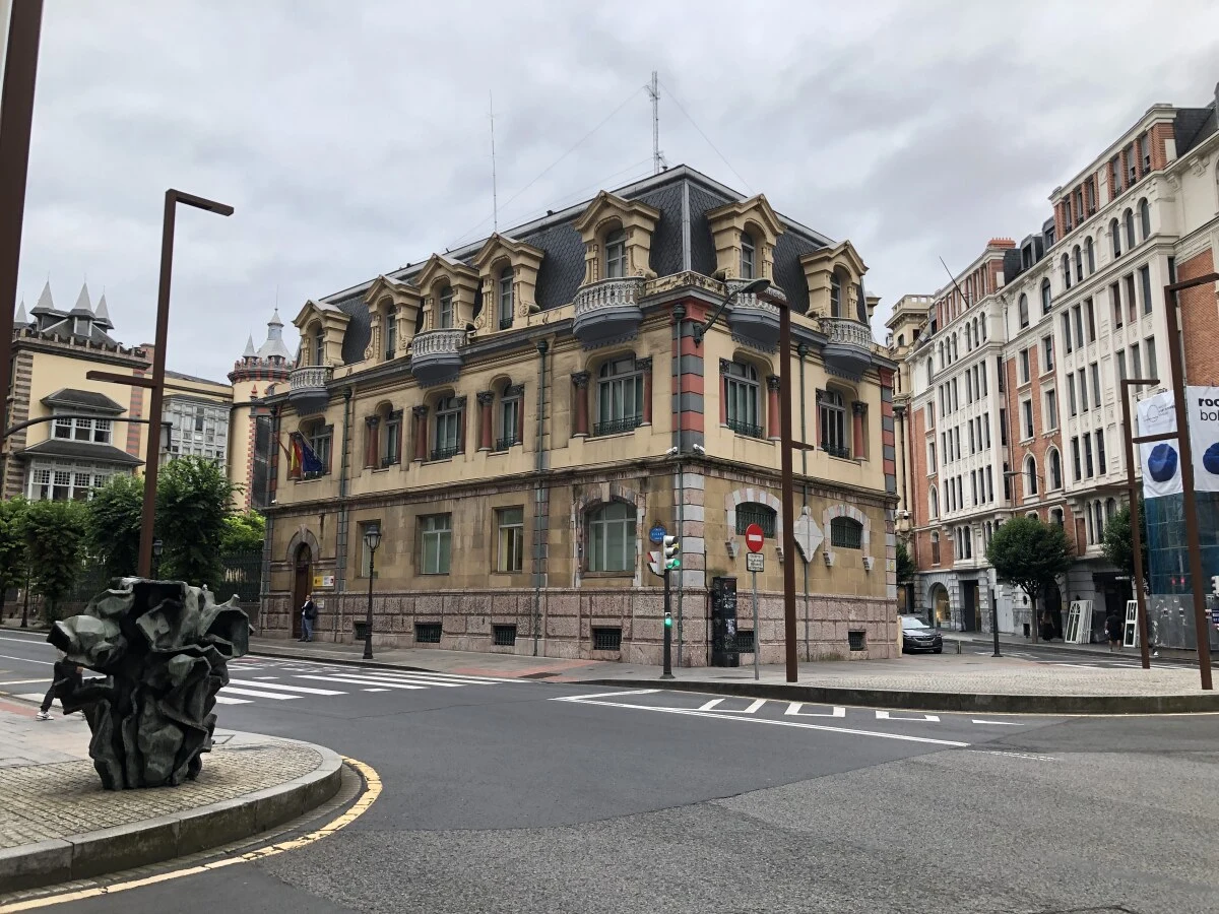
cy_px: 457
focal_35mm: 28
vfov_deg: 49.7
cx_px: 610
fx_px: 986
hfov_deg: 63.4
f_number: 1.8
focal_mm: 4
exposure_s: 1/120
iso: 32
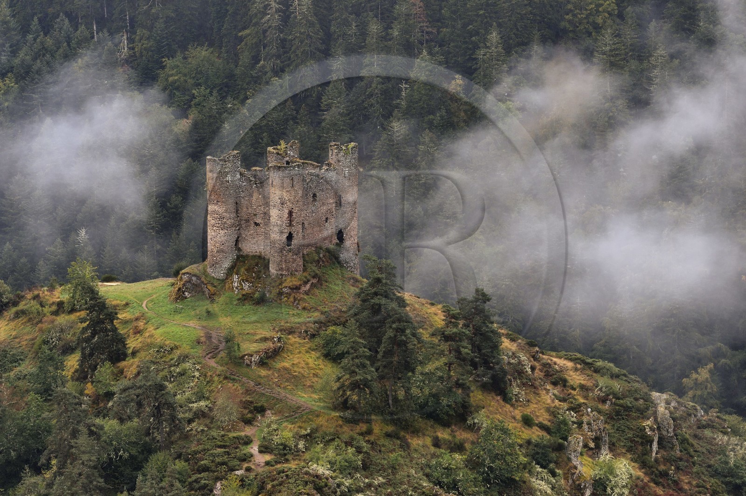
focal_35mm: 200
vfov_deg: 6.9
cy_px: 248
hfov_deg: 10.3
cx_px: 373
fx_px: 4141
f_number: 7.1
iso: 800
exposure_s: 1/200
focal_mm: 200
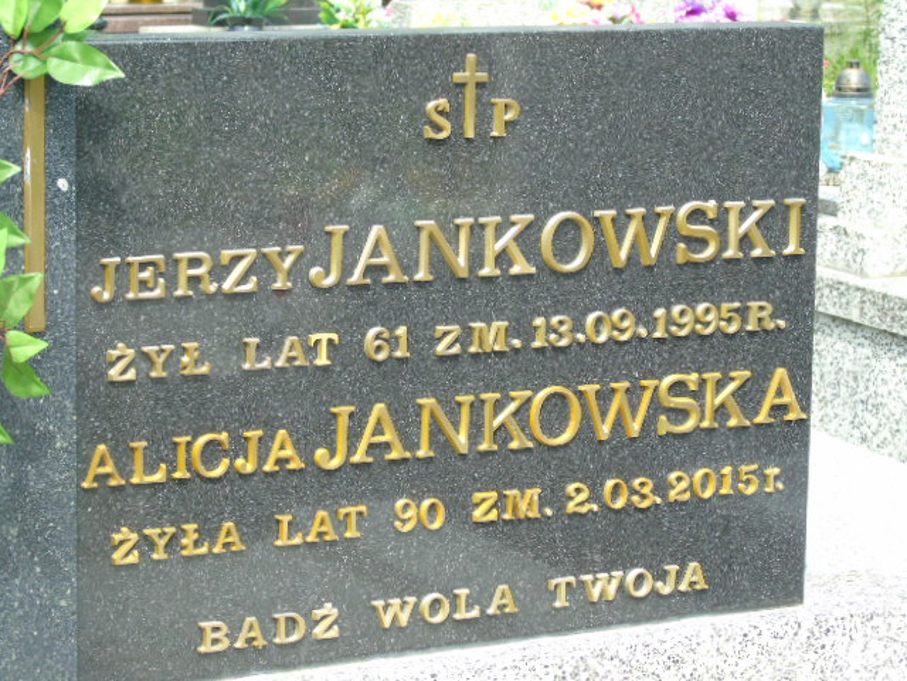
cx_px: 454
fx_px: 2830
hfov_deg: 18.2
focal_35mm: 108
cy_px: 340
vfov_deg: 13.7
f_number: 4.4
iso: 80
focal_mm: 19
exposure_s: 1/80
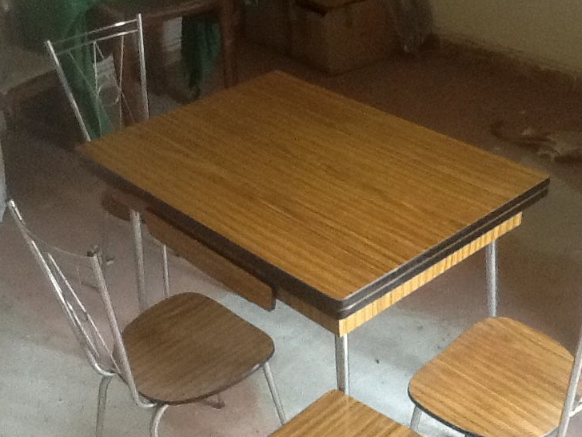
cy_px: 271
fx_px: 975
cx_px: 342
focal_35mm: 58
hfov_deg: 33.2
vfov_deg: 25.2
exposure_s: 1/30
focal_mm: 2.03
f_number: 2.4
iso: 250
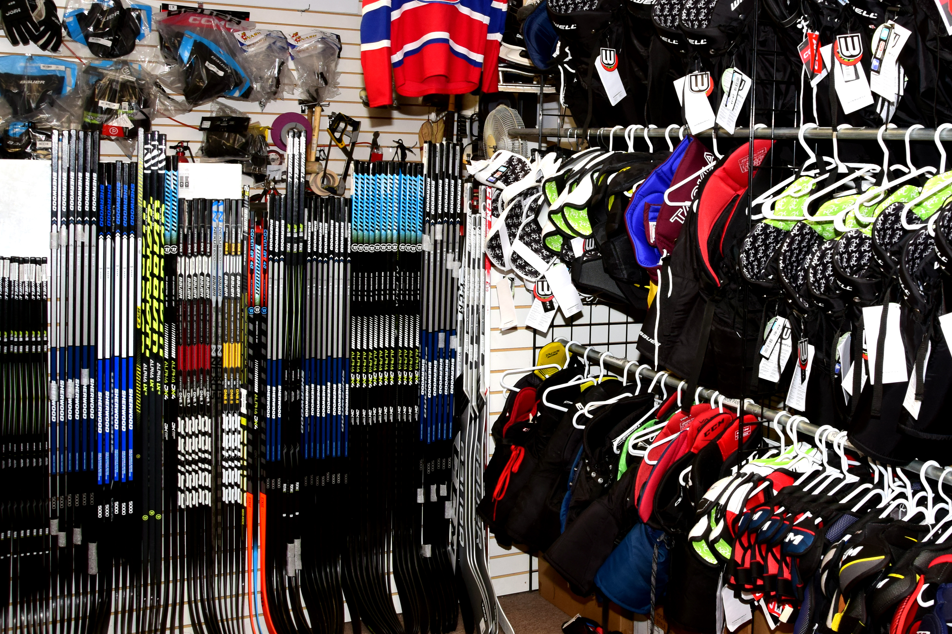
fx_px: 1058
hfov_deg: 47.6
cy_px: 221
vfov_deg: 33.2
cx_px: 637
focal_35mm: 40
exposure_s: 1/60
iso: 400
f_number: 8
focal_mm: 18
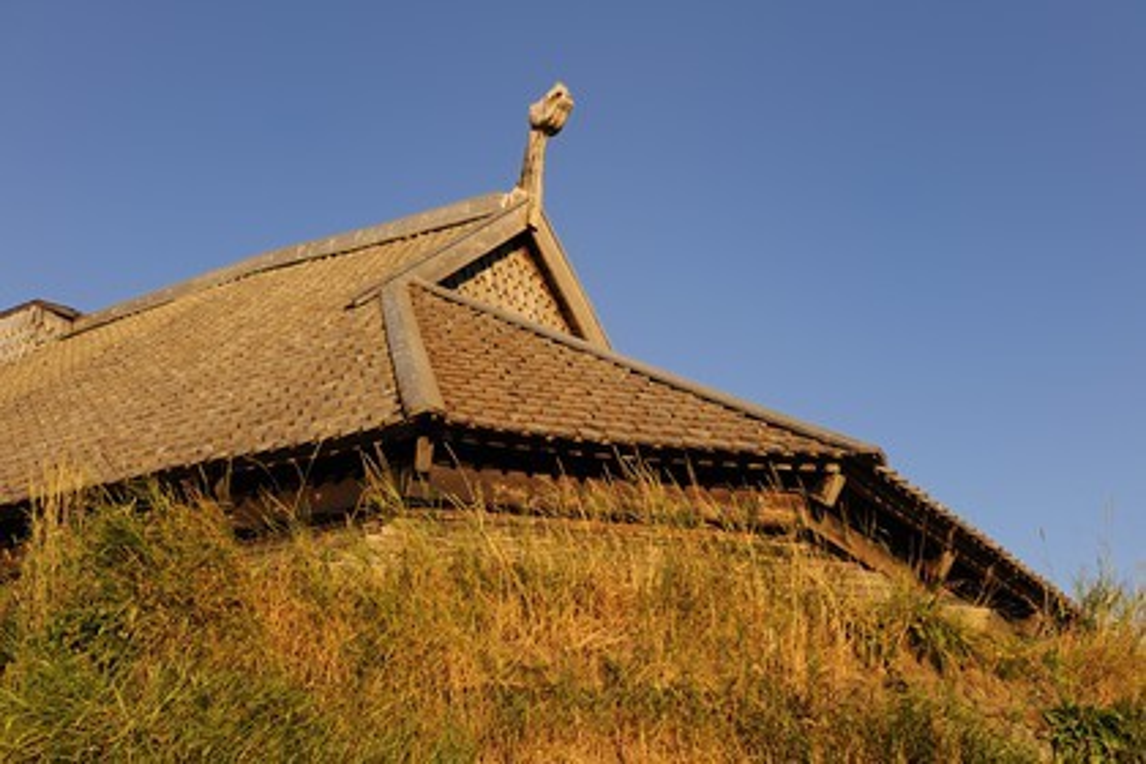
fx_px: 1432
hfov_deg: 43.6
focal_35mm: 45
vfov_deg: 29.9
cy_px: 382
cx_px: 573
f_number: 7.1
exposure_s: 1/320
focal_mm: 45
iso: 200
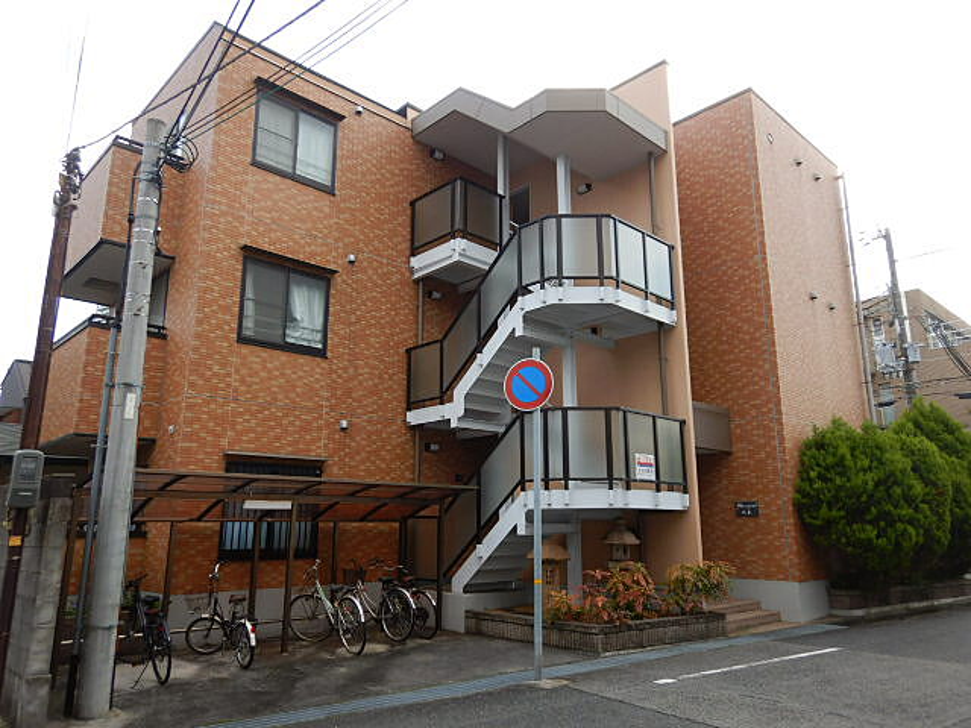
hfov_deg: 71.6
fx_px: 673
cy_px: 364
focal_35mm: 24
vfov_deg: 56.8
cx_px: 486
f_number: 2.8
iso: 125
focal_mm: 4.3
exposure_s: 1/250
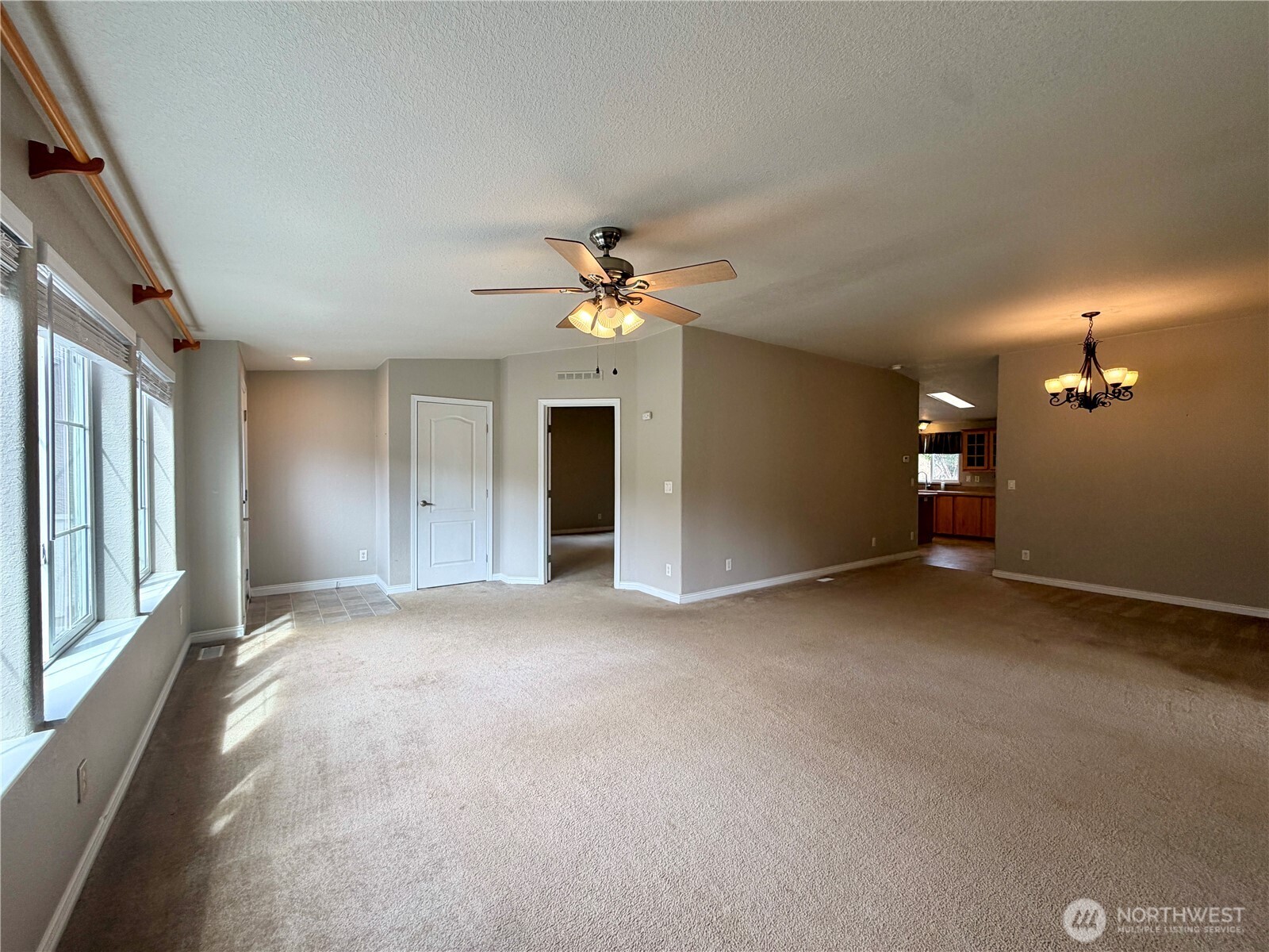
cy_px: 476
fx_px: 513
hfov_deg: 102.1
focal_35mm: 14
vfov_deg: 85.7
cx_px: 634
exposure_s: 1/120
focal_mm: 2.22
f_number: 2.2
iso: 64
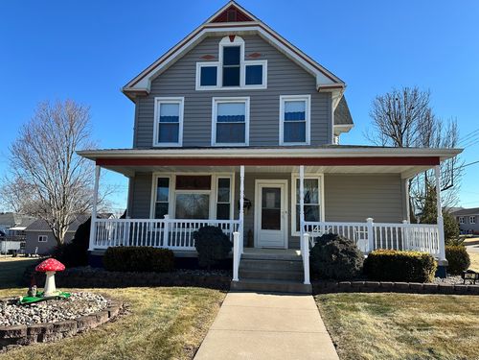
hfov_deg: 71.6
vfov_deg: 56.8
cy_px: 180
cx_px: 240
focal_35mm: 24
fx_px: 332
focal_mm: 6.86
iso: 80
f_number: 1.78
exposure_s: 1/2591
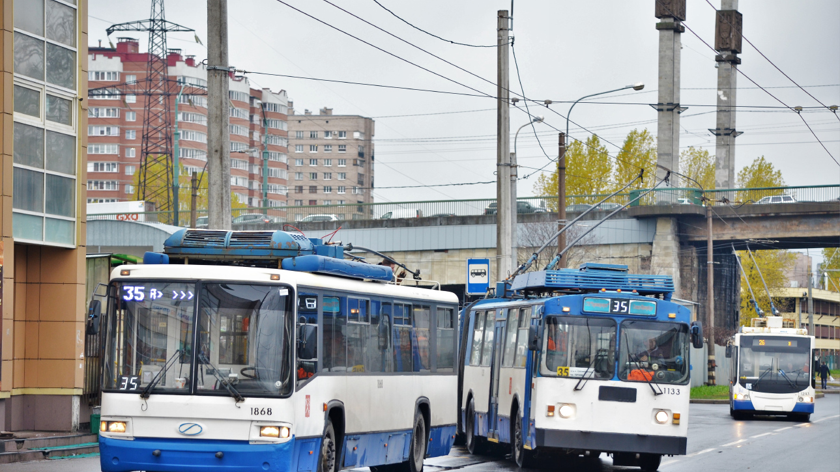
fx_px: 3029
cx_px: 417
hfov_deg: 15.8
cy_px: 278
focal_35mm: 136
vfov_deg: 8.9
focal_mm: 86
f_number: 4.5
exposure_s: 1/200
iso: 320
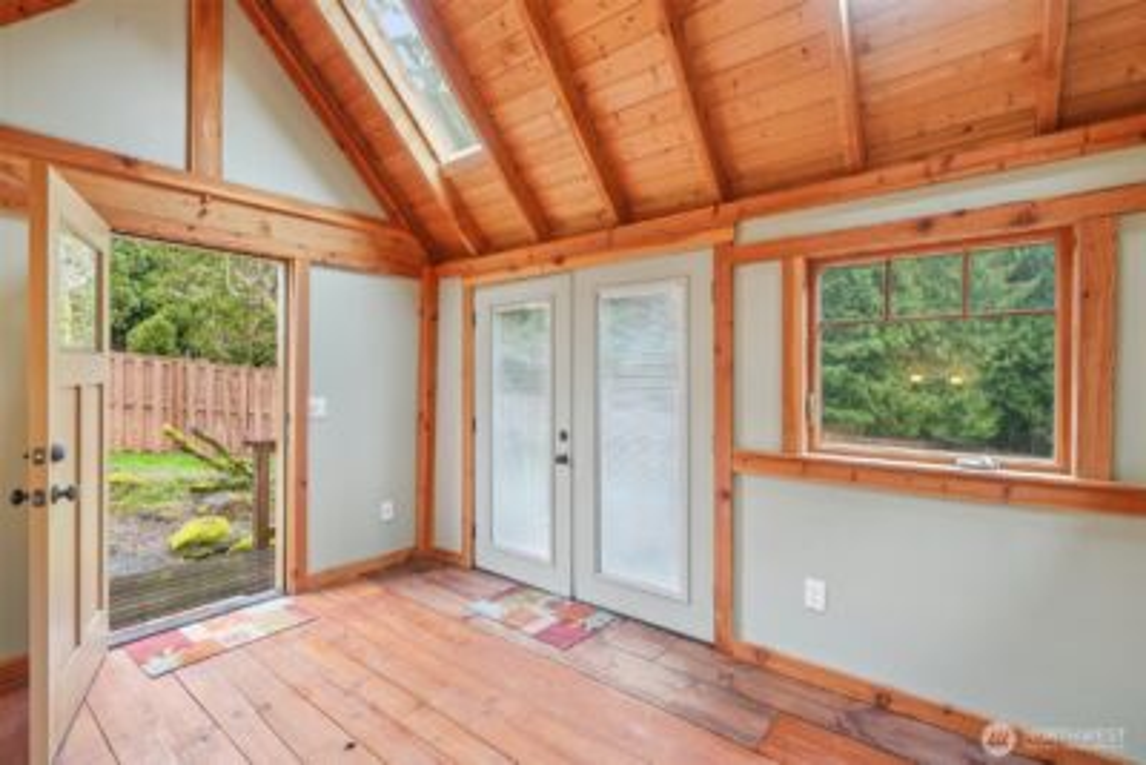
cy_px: 382
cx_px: 573
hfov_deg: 96.7
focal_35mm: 16
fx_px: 509
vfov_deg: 73.8
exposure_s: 1/15
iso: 400
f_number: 8
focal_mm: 16
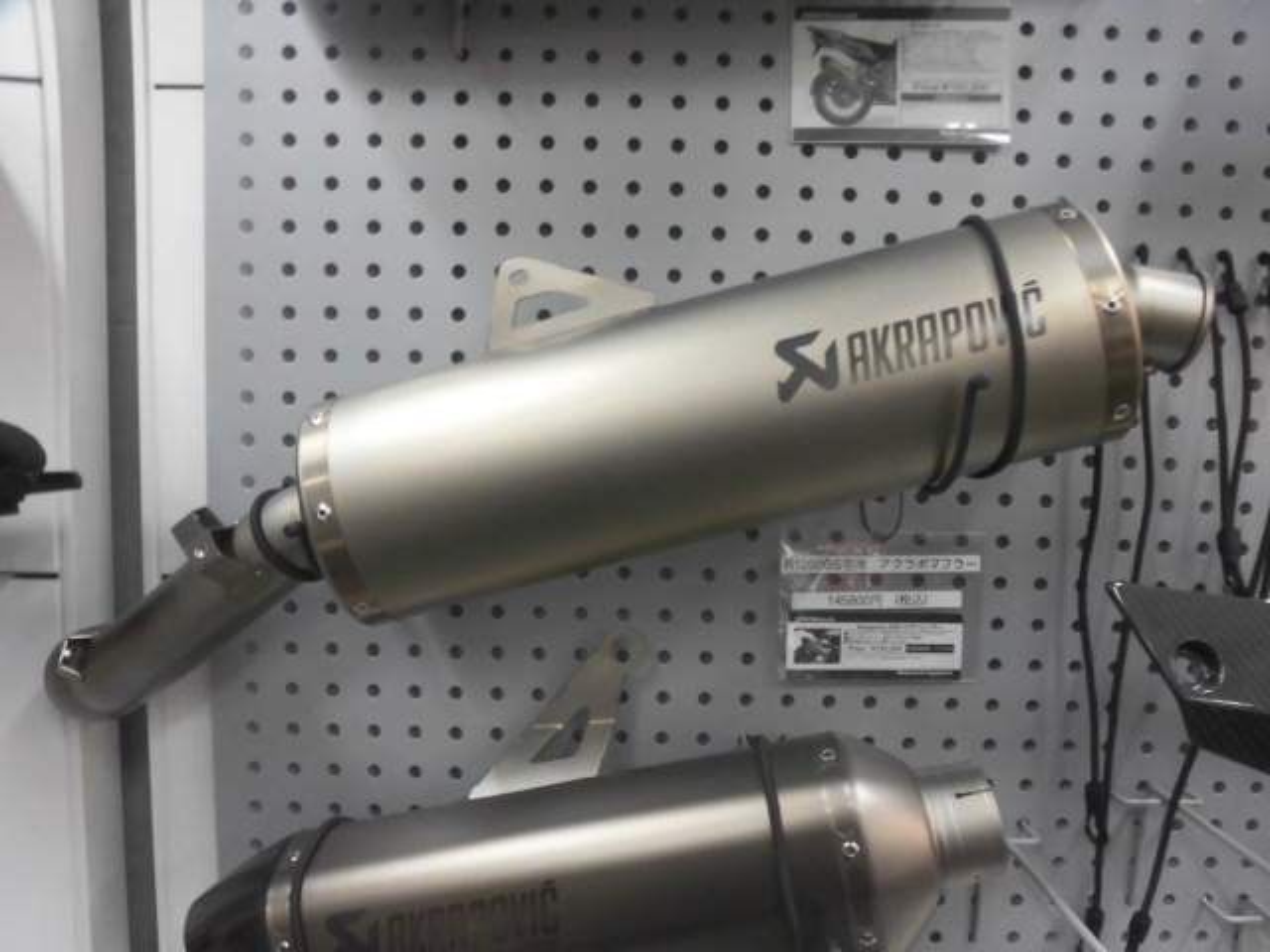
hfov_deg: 71.6
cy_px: 476
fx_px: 881
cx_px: 635
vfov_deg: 56.8
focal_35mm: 24
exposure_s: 1/40
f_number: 3.1
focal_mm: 4.3
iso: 250
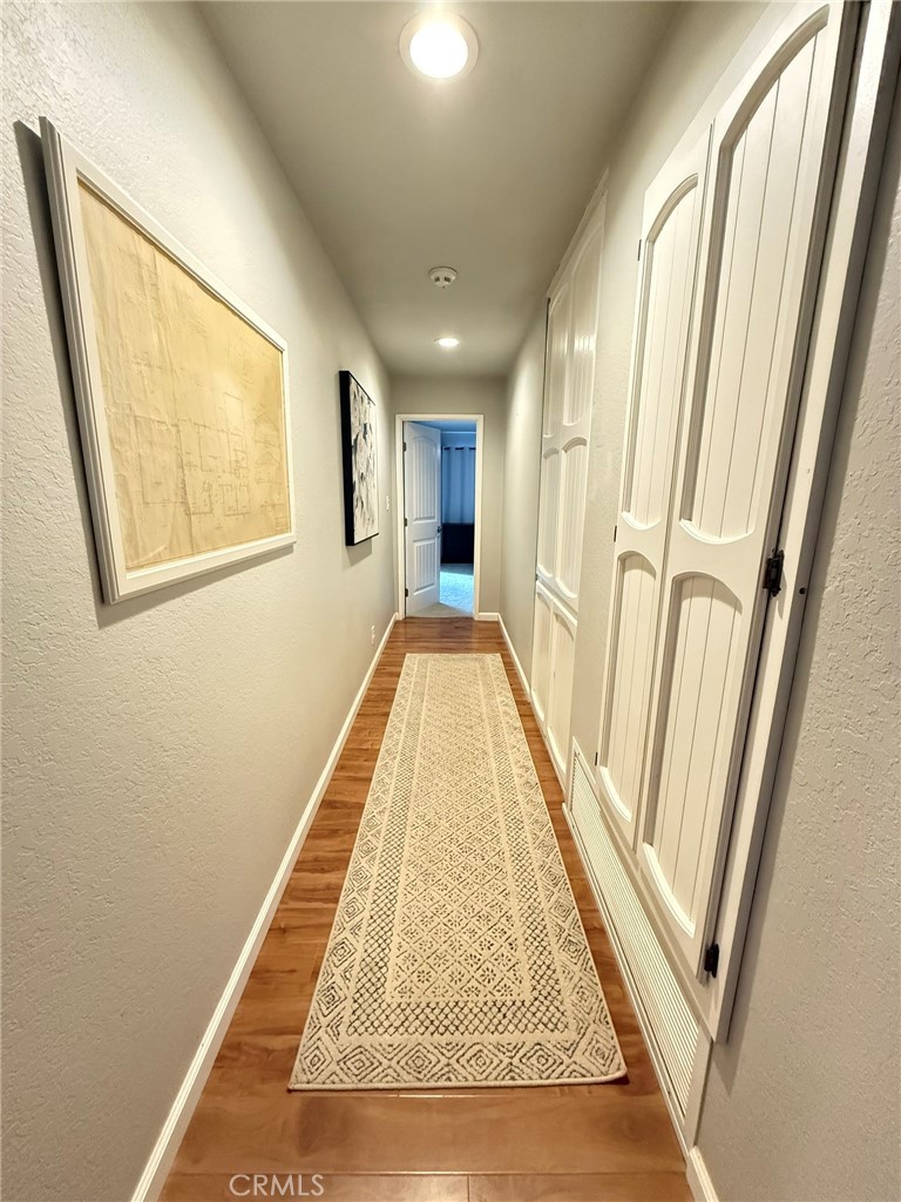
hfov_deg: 85.7
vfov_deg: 102.1
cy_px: 601
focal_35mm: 14
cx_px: 450
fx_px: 486
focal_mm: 2.22
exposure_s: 1/60
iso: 1000
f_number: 2.2
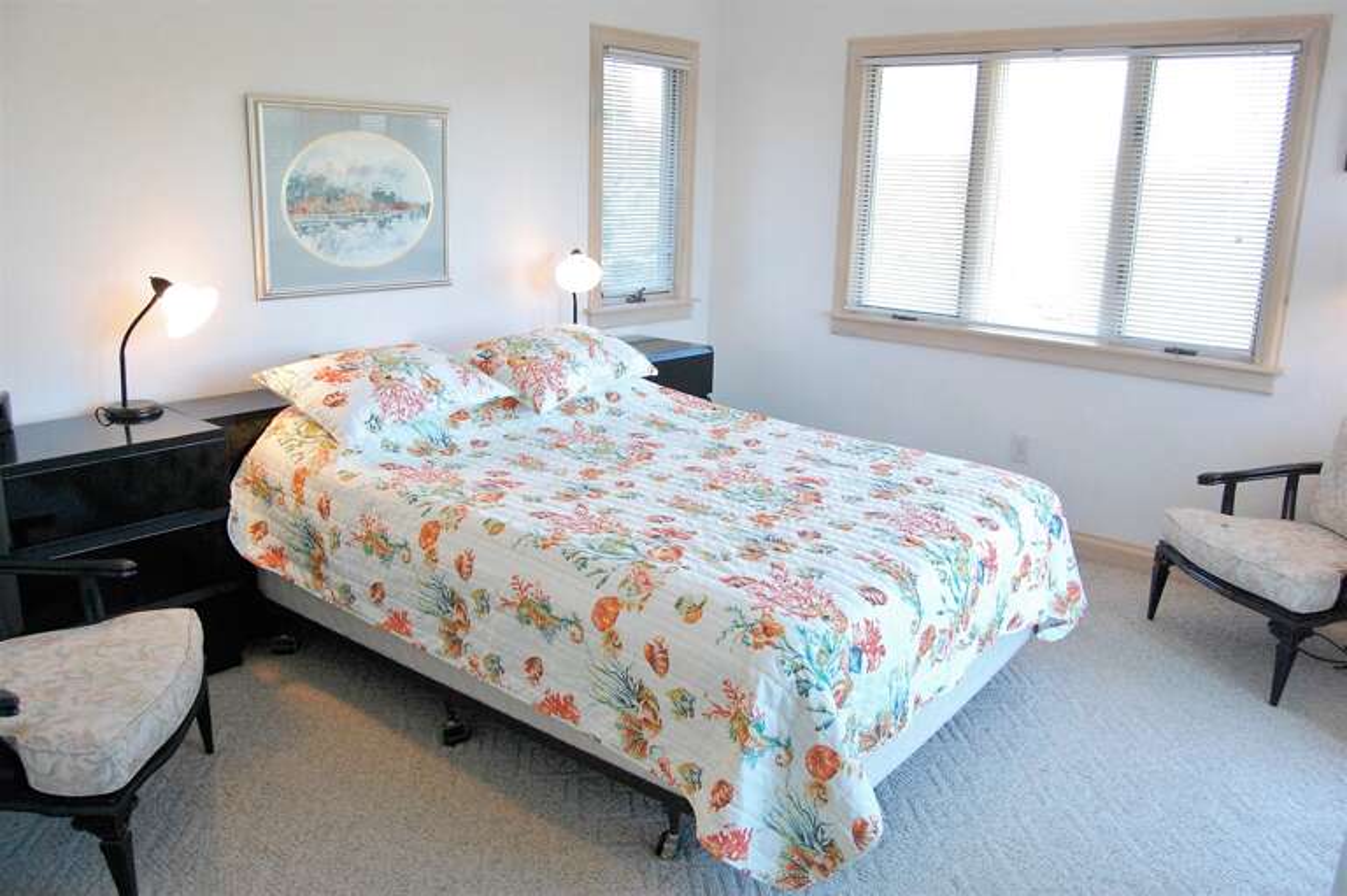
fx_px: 1010
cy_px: 448
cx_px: 674
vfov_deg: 47.9
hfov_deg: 67.4
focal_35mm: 27
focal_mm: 18
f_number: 5.6
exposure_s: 1/125
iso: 1600
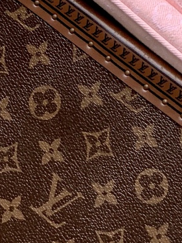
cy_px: -82
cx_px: 258
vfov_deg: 9.5
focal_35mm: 204
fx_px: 1431
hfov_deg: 7.2
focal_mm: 6
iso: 80
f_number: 2.4
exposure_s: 1/122
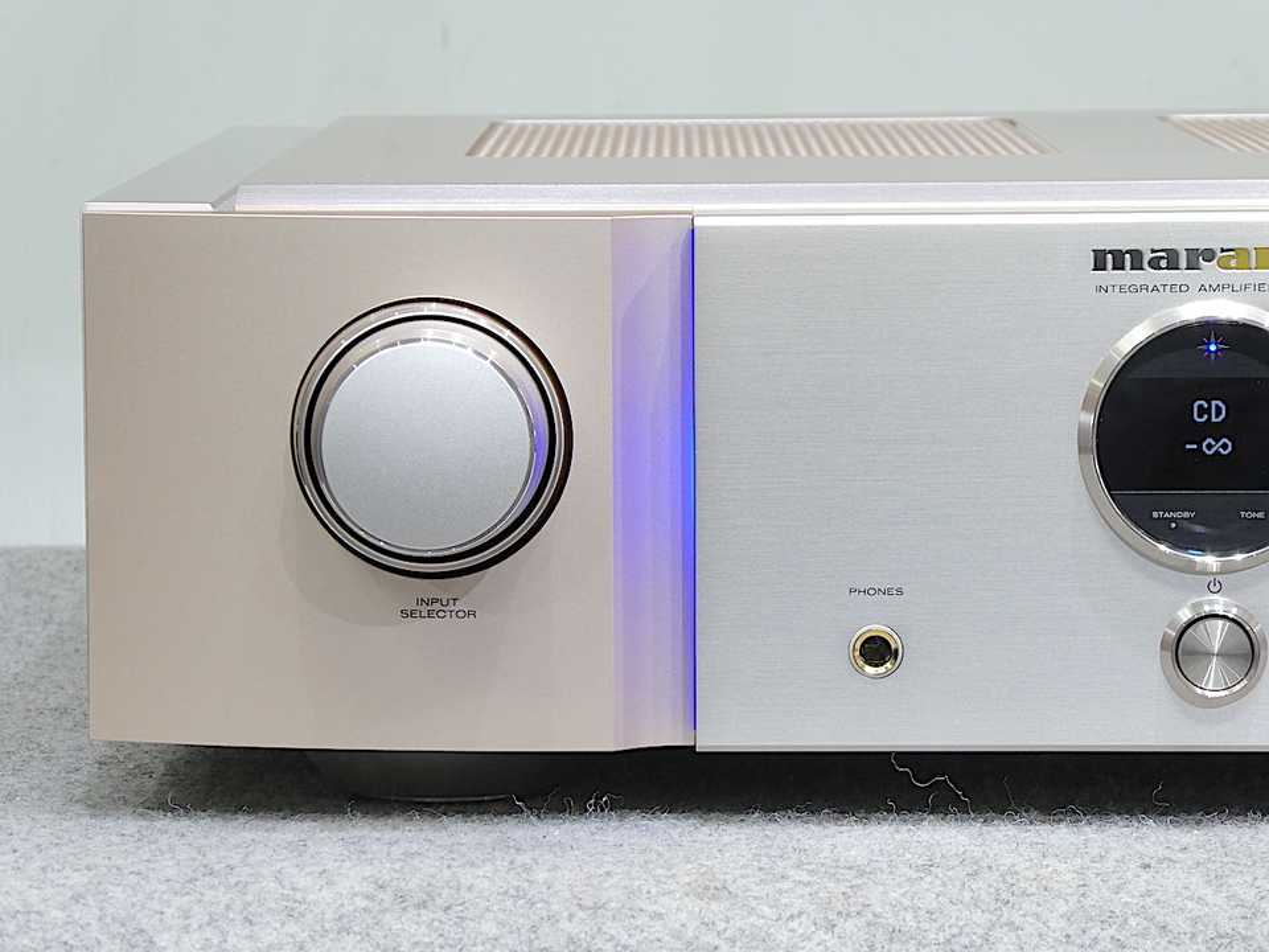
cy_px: 476
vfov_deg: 9.8
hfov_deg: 13.1
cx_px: 634
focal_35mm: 151
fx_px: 5536
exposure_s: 1/8
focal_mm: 27.1
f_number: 5.4
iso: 200
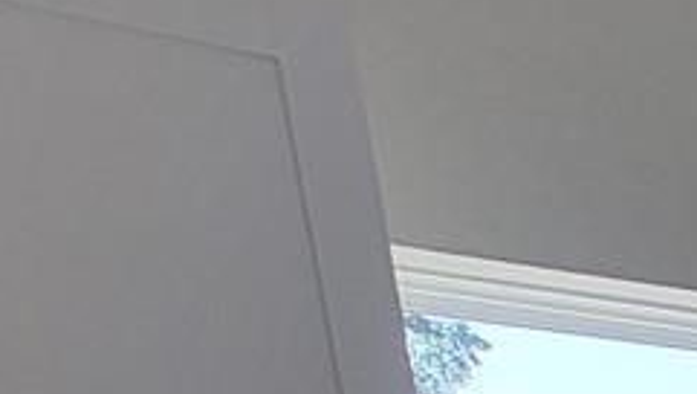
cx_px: 1917
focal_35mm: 94
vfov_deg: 10.2
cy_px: 1112
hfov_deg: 12.7
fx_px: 1739
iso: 100
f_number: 2.2
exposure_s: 1/120
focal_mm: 2.2
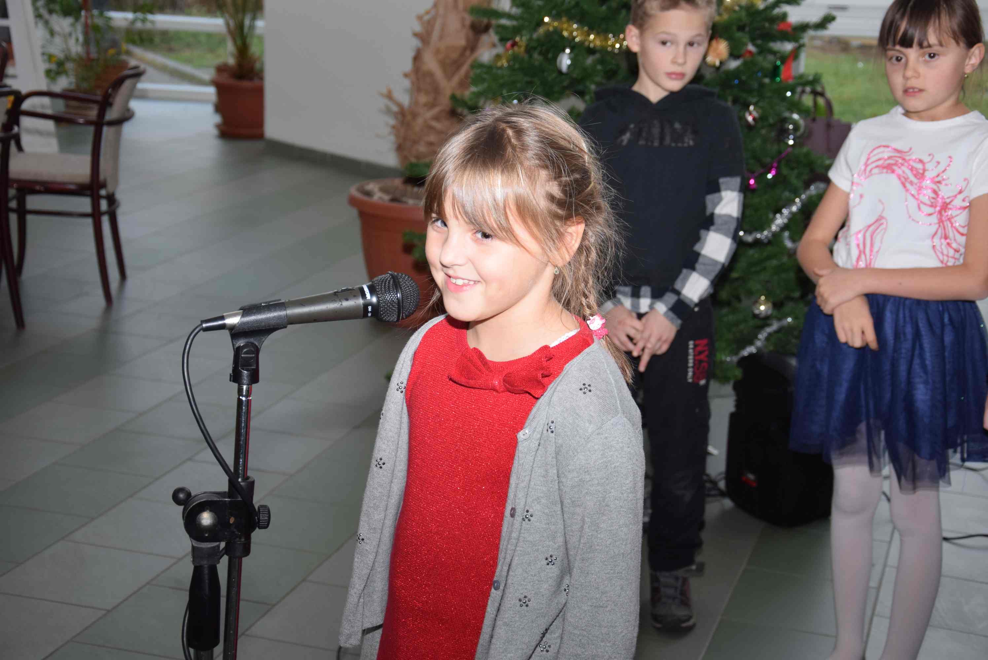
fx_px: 1648
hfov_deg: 33.4
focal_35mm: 60
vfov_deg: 22.7
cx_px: 494
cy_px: 330
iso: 400
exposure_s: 1/160
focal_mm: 40
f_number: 4.5
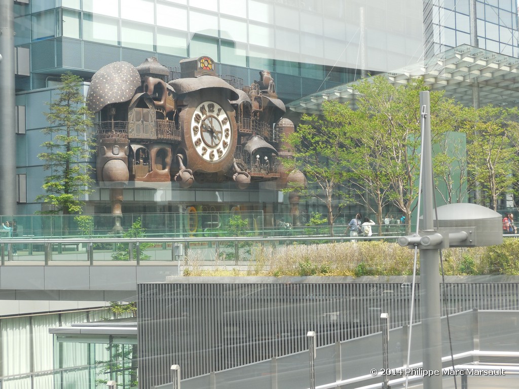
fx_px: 1065
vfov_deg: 20.7
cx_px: 260
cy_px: 194
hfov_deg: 27.4
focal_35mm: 71
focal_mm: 12.6
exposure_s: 1/160
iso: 125
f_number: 4.4
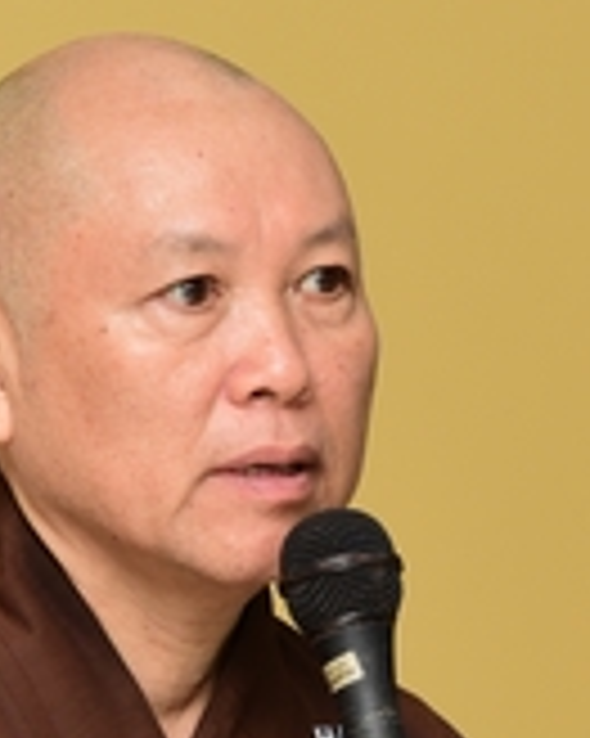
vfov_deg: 4.3
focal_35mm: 447
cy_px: 666
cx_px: 324
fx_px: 9766
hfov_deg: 3.5
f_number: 5.6
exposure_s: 1/50
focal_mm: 120
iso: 1000
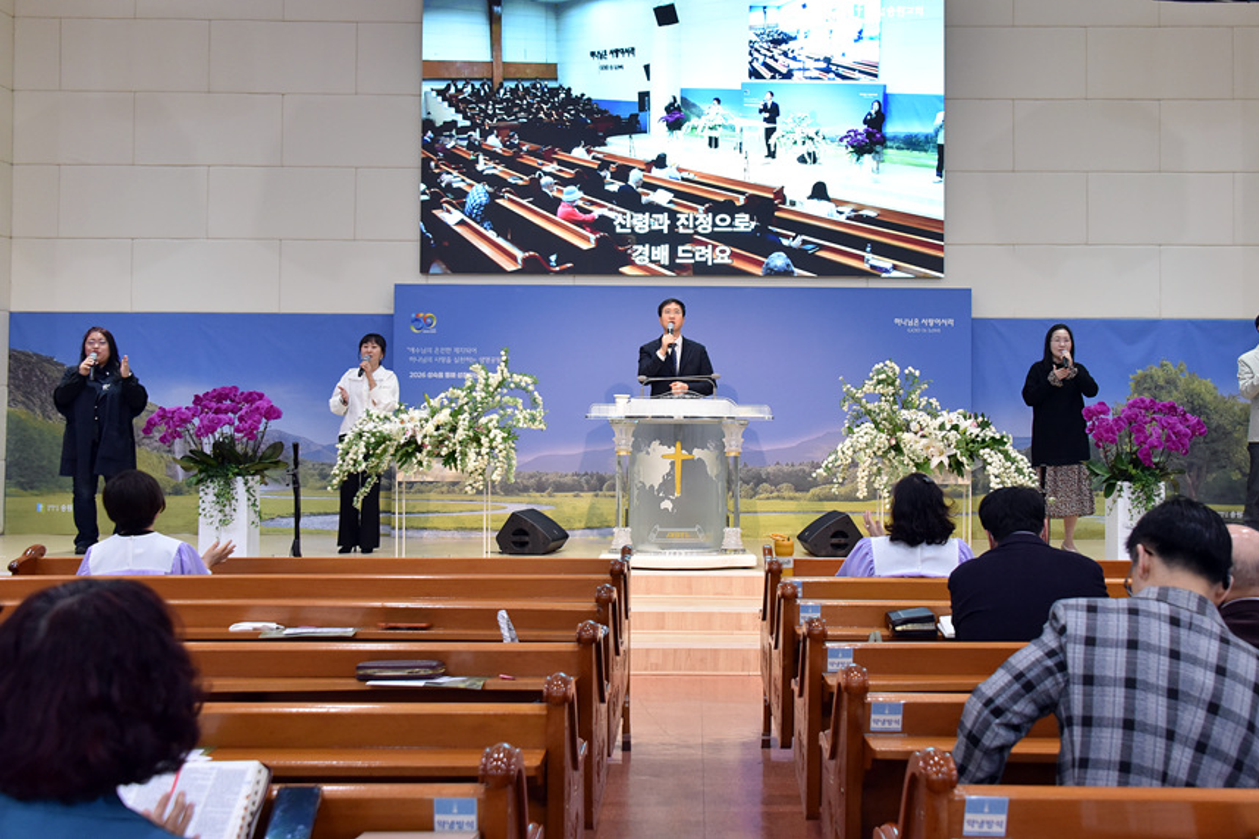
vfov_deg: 31.8
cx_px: 698
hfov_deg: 46.3
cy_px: 351
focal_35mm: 42
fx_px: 1469
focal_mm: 36
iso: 2200
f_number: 5.6
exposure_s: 1/125
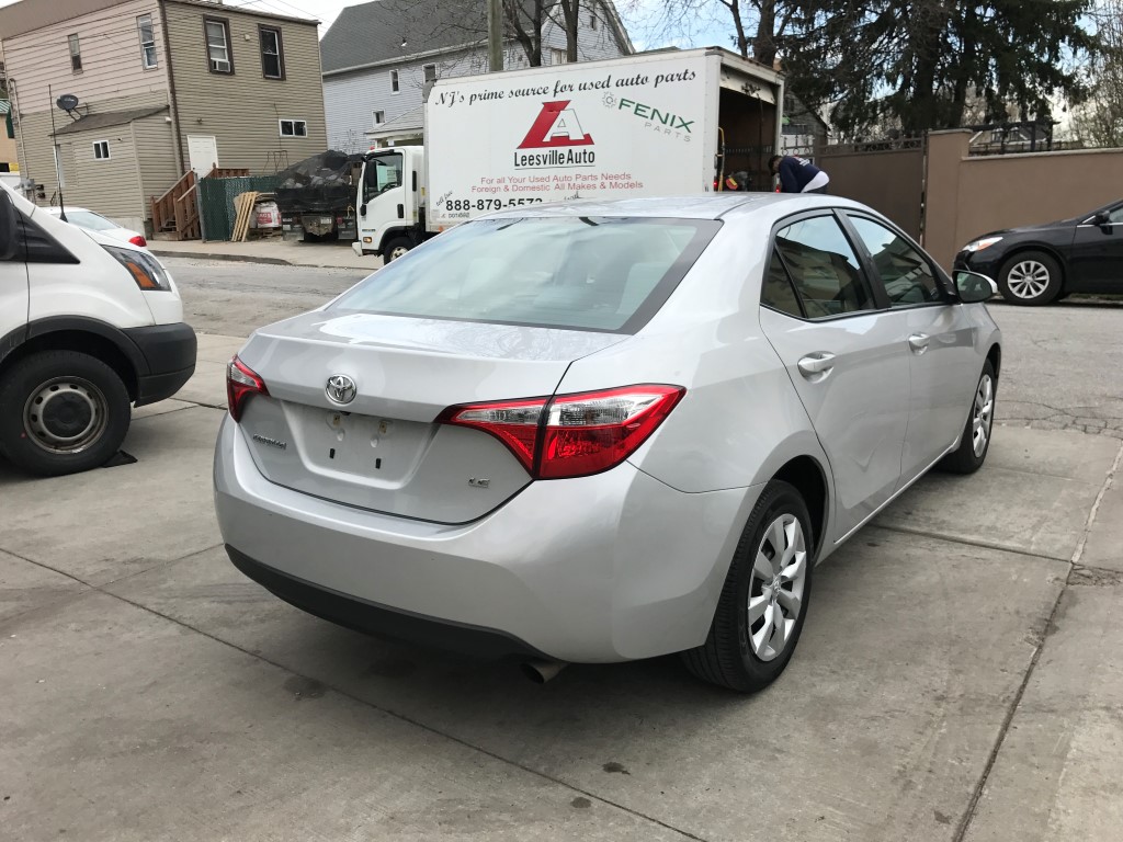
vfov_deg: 49.7
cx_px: 562
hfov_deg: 63.4
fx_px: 908
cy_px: 421
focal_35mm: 28
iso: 20
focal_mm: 3.99
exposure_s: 1/1198
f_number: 1.8
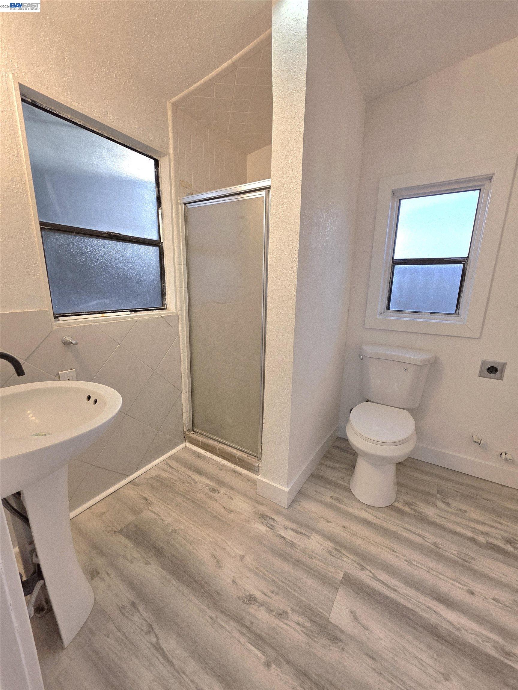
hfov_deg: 89.9
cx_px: 259
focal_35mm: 13
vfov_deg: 106.2
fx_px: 259
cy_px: 345
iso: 20
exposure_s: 1/120
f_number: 1.9
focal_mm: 2.2
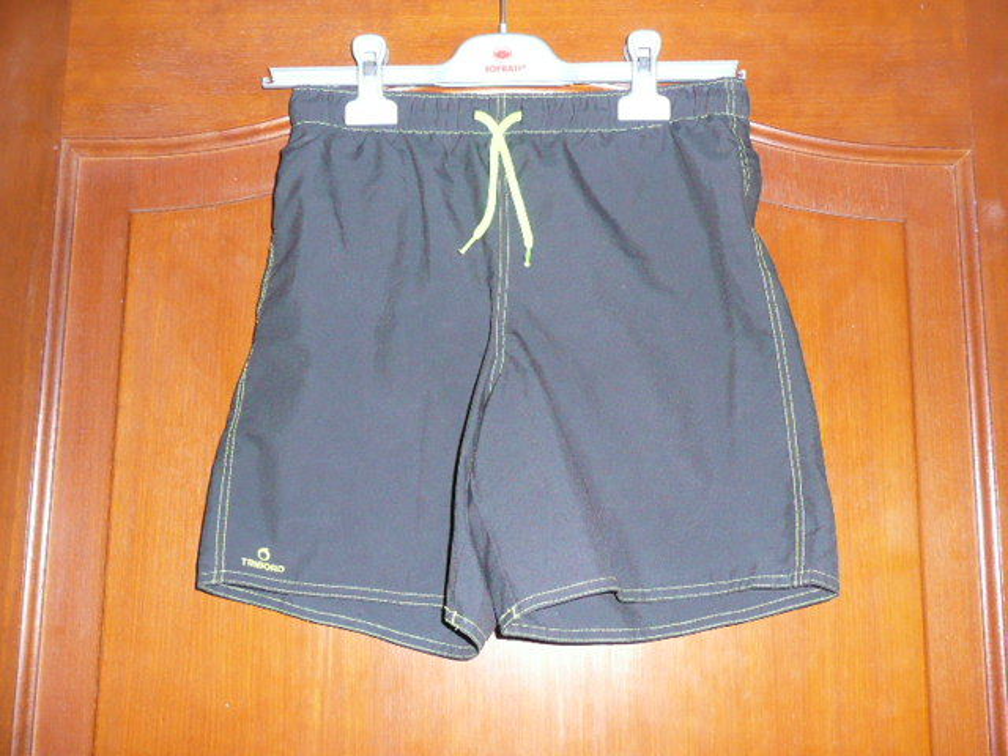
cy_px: 378
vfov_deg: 42.9
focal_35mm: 33
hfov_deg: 55.4
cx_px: 504
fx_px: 961
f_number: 3.3
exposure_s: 1/30
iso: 250
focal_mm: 4.6
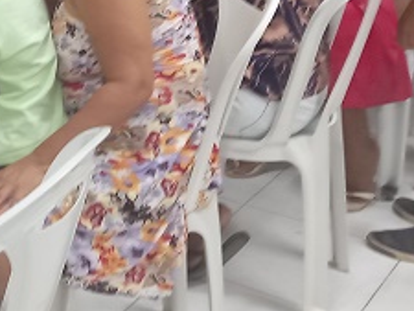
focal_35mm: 89
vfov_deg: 16.4
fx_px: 1065
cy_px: 28
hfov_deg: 20.5
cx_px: -85
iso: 250
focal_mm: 4.6
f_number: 2
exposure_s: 1/24
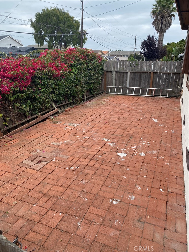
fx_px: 189
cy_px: 126
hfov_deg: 53.1
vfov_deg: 67.3
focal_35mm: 26
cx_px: 94
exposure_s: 1/733
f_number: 1.8
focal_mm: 4.25
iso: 32
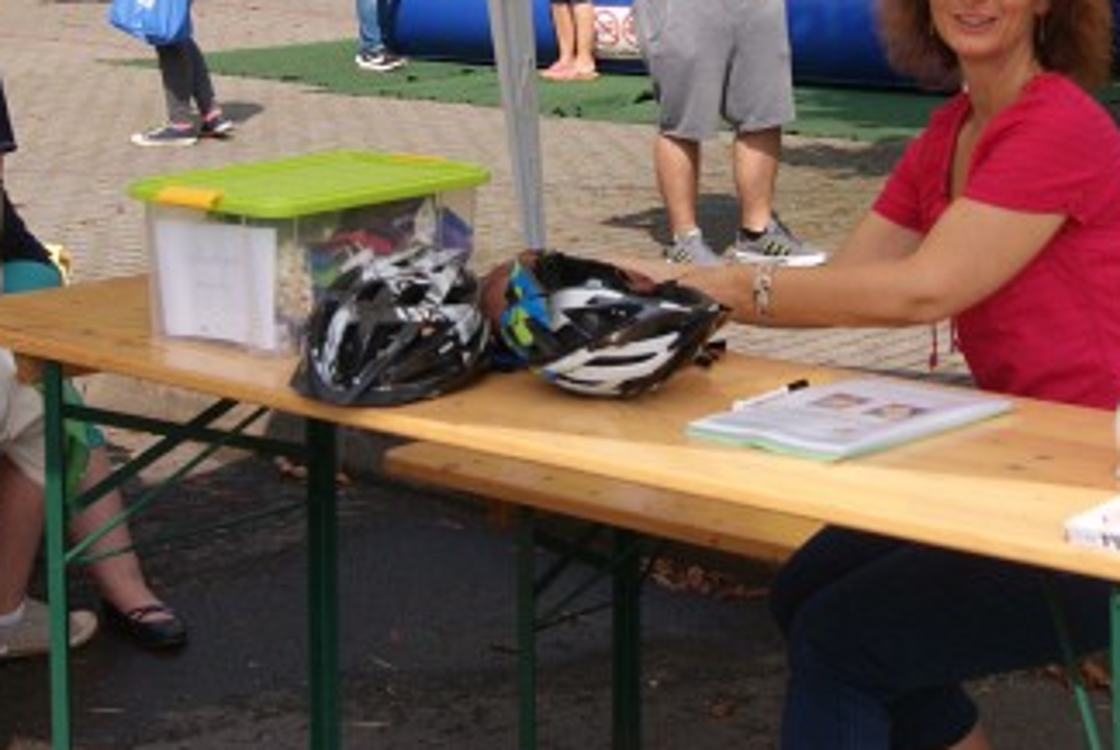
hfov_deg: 24.4
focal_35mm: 83
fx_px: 2586
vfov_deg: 16.2
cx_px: 722
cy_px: 24
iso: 100
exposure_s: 1/80
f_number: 11
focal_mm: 28
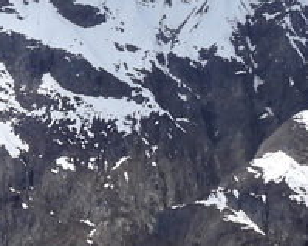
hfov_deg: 5.1
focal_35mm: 377
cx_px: -189
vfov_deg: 4.1
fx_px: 3435
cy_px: 111
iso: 100
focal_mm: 10.7
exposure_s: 1/1600
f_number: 4.5
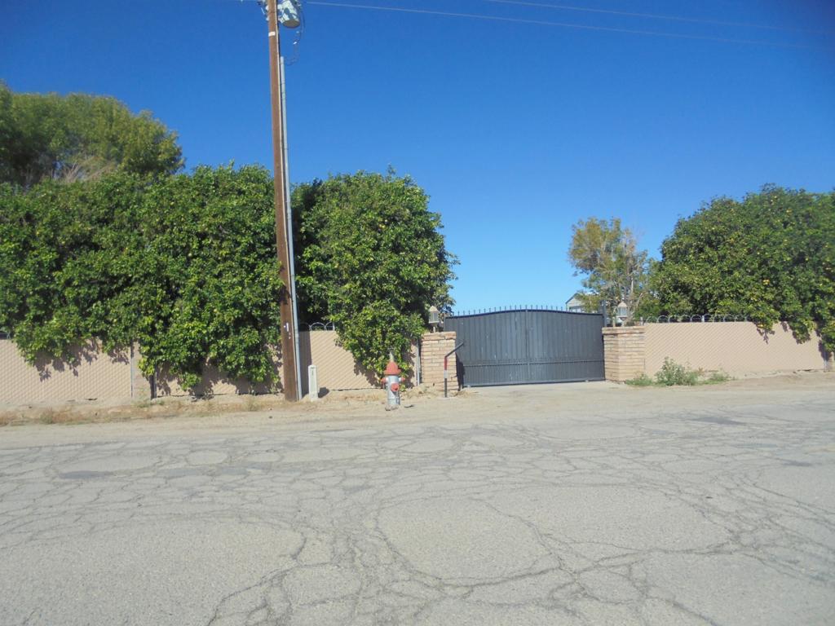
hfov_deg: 67.3
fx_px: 627
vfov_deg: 53.1
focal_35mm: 26
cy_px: 313
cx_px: 418
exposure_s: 1/125
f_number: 11.5
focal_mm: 4.6
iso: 100
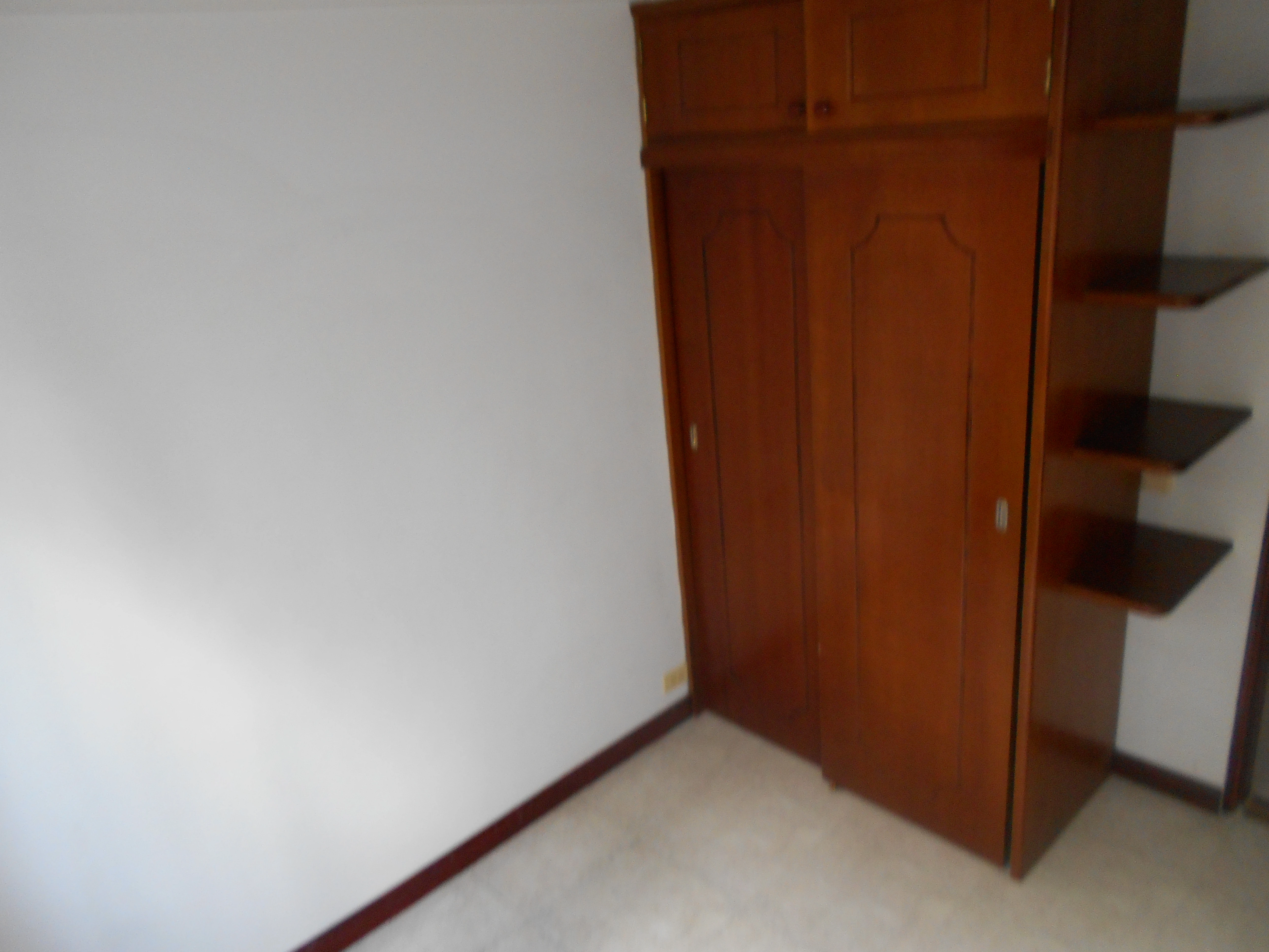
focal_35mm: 26
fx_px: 953
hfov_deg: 67.3
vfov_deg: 53.1
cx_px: 634
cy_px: 476
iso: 280
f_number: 3.2
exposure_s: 1/30
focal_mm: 4.6
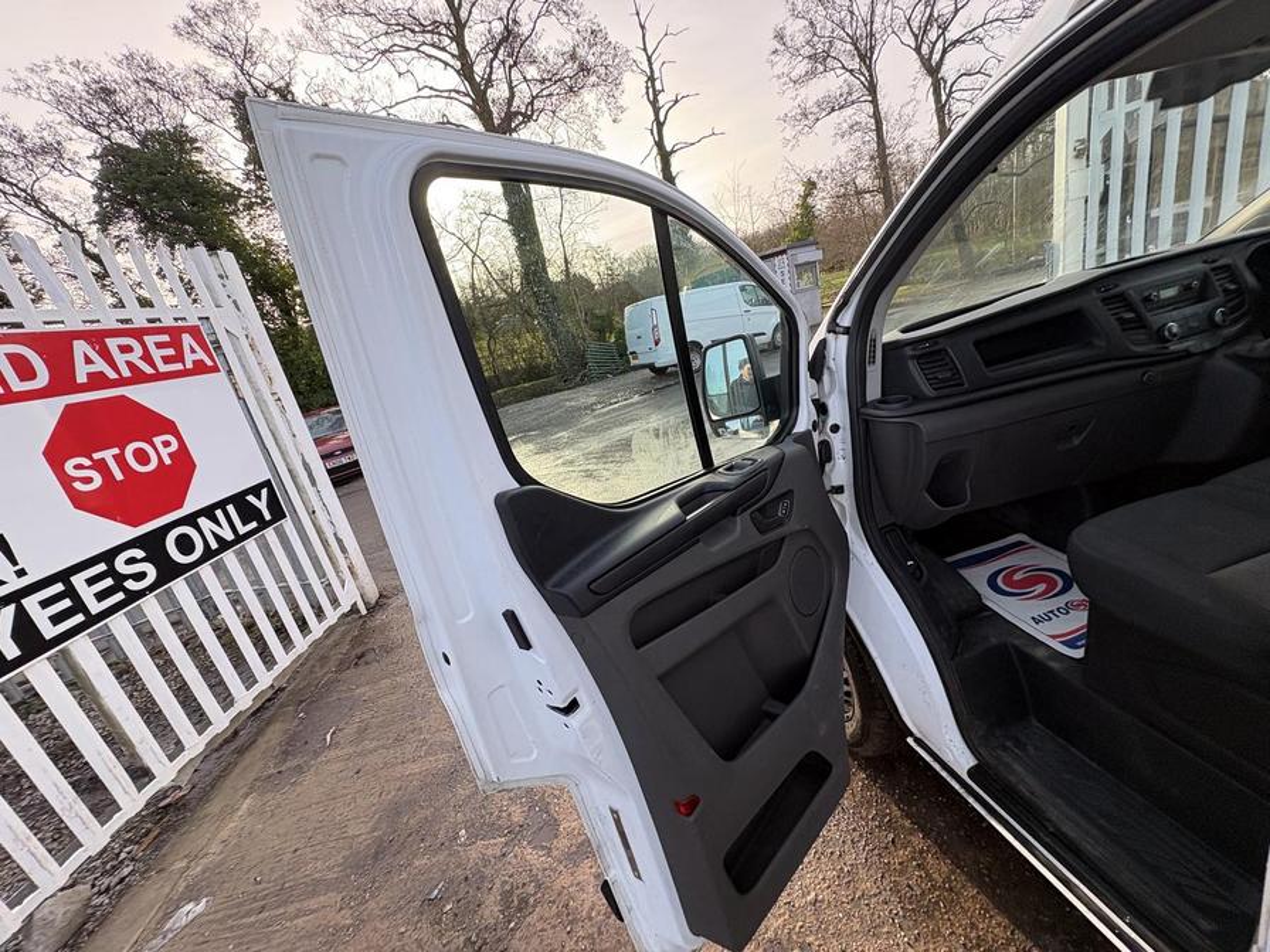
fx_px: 514
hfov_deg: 102.1
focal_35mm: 14
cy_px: 476
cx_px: 635
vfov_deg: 85.7
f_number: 2.2
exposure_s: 1/199
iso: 50
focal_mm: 2.22
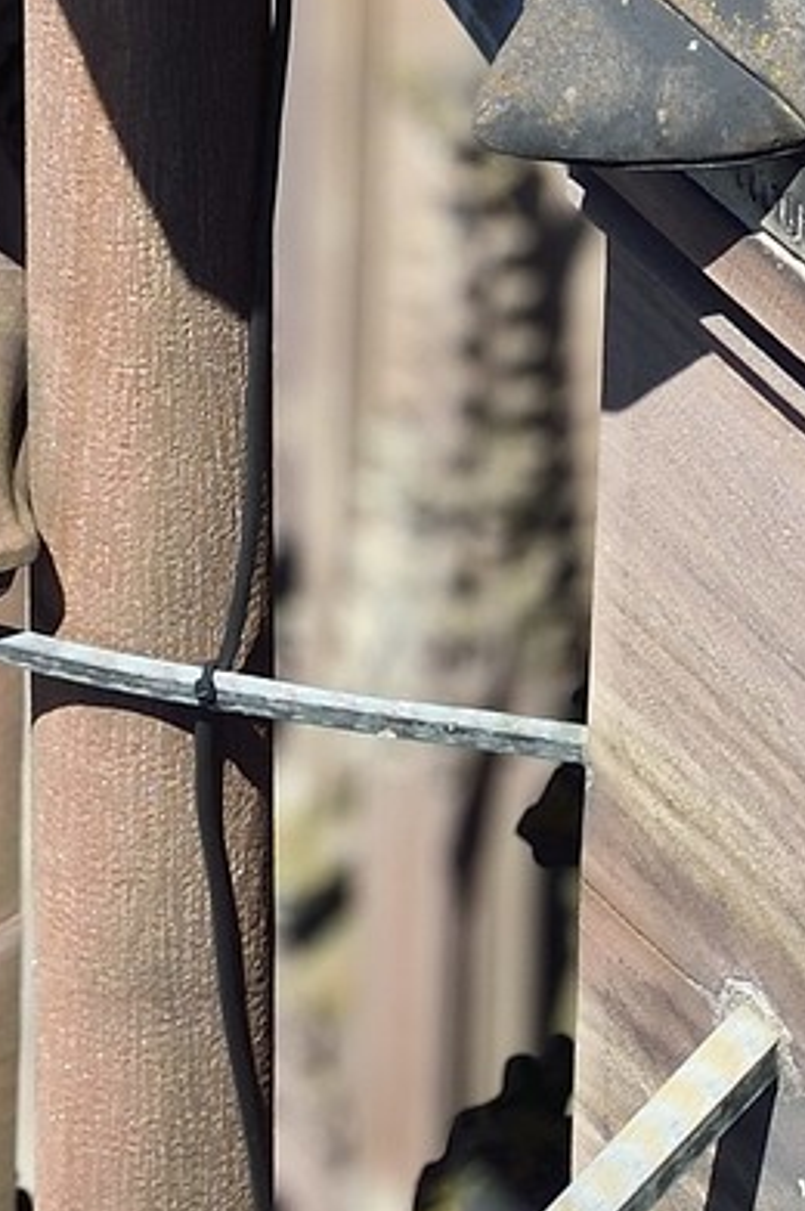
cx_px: -248
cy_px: -2005
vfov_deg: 1.7
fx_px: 41326
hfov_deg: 1.1
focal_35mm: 1230
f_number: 7.1
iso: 200
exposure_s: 1/640
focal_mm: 200
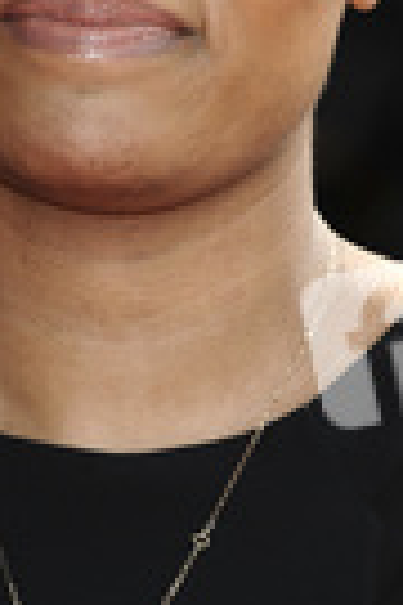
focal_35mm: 645
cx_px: 128
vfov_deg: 3.2
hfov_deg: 2.1
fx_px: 10838
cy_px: 99
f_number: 4.5
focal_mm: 145
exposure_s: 1/250
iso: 200
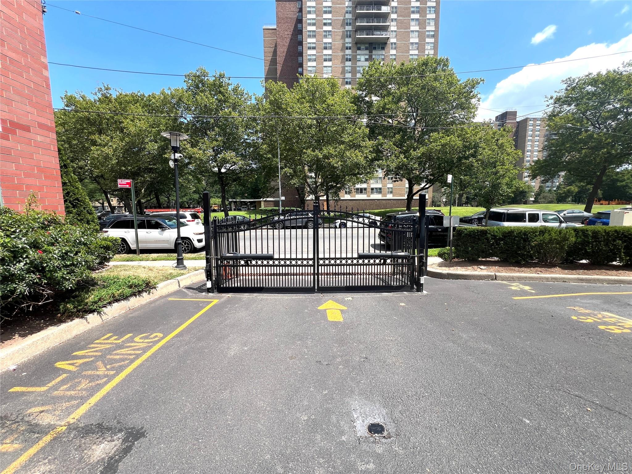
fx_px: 237
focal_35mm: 13
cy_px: 237
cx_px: 316
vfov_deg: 89.9
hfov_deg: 106.2
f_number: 1.8
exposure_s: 1/797
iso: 32
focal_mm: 1.57
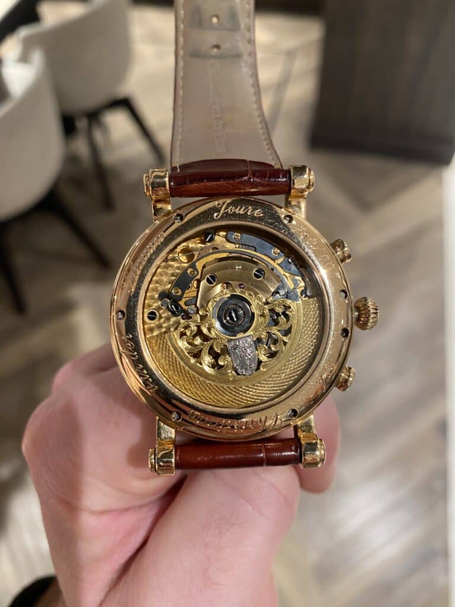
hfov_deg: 54.9
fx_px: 438
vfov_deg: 69.4
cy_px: 304
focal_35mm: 25
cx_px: 228
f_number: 1.8
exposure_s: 1/50
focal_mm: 4.25
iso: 100
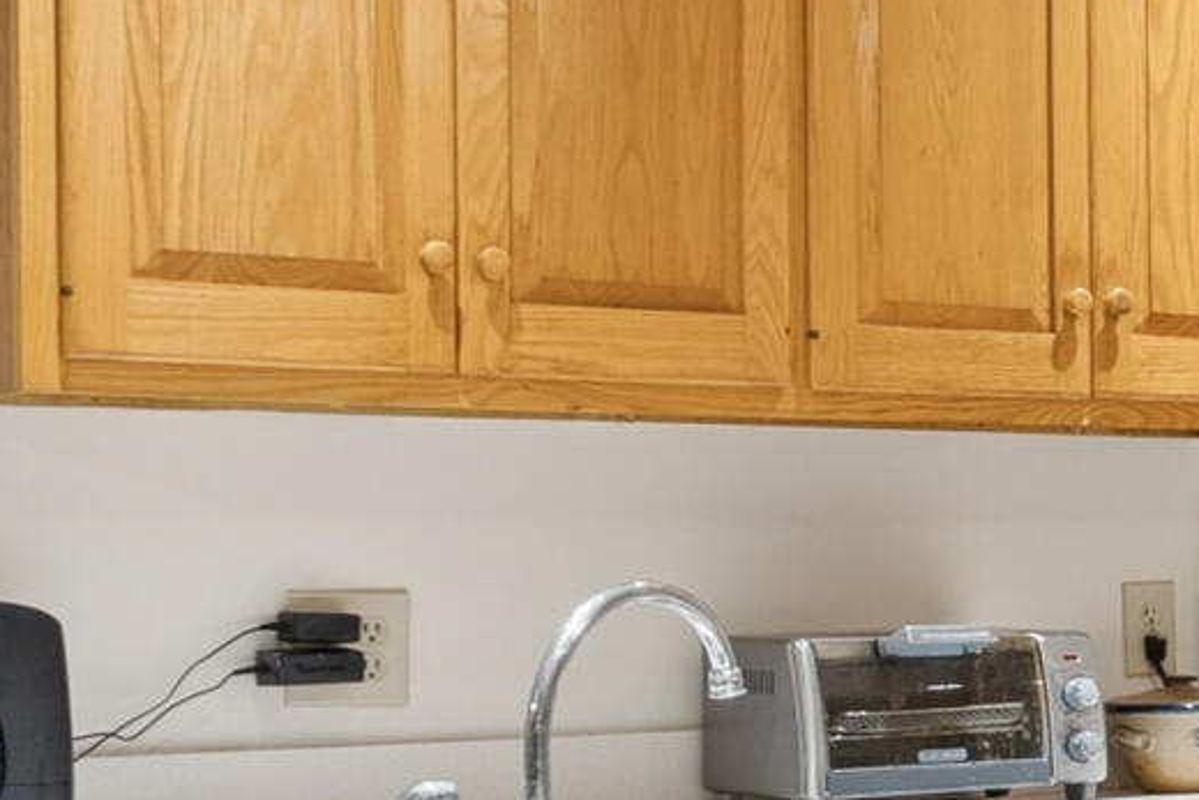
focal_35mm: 101
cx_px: 2147
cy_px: 605
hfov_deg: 16.8
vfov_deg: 13.5
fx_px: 3361
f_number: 7.1
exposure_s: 1/10
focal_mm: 17.5
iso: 320
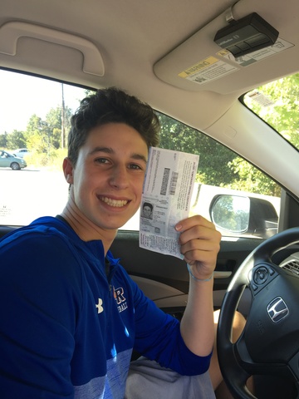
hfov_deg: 48.2
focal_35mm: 29
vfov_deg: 61.7
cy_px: 200
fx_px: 334
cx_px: 150
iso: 25
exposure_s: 1/60
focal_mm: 4.15
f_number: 2.2
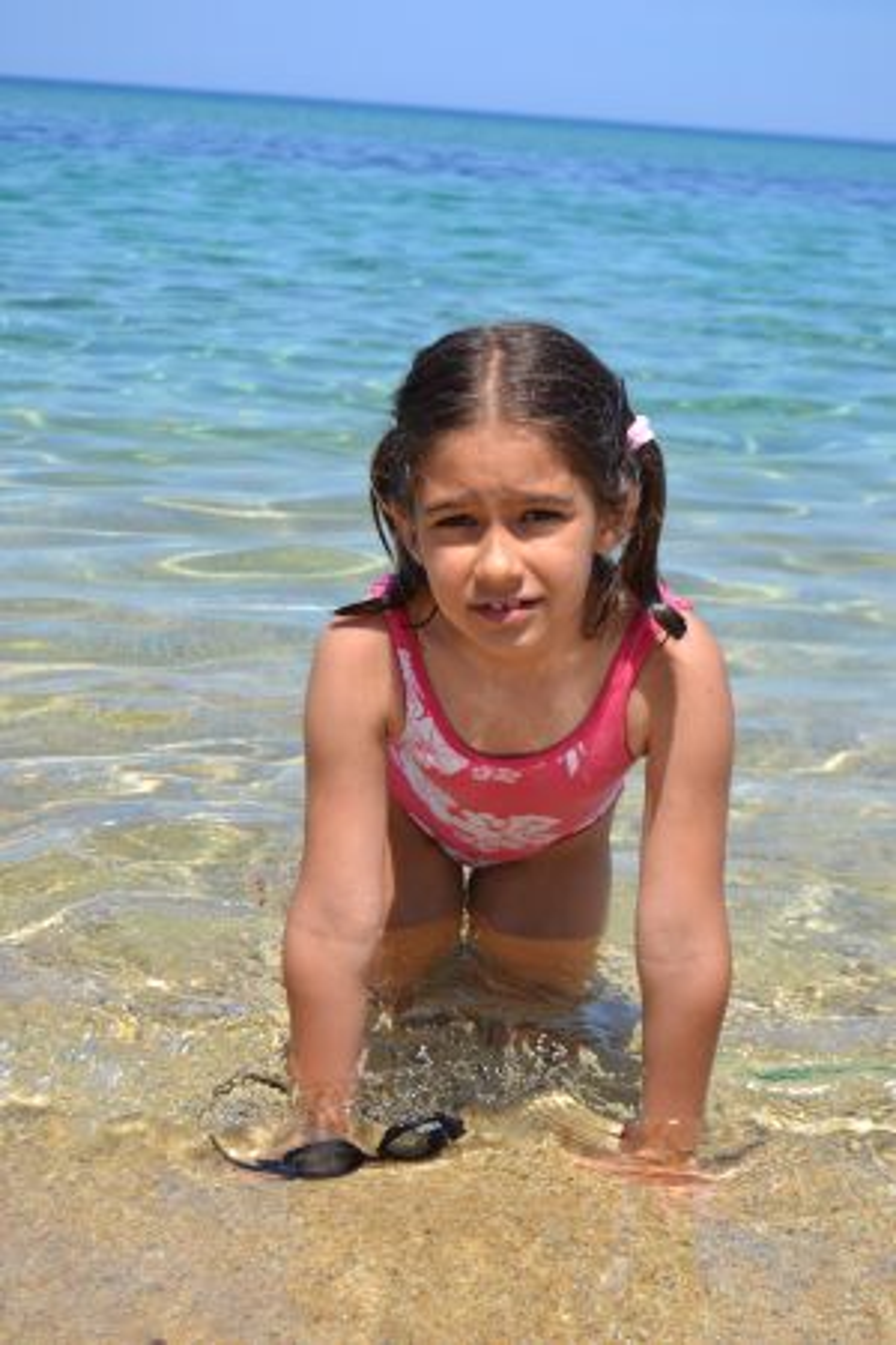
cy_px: 672
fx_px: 2240
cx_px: 448
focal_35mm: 60
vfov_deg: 33.4
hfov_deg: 22.6
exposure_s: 1/1600
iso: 400
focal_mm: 40
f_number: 6.3
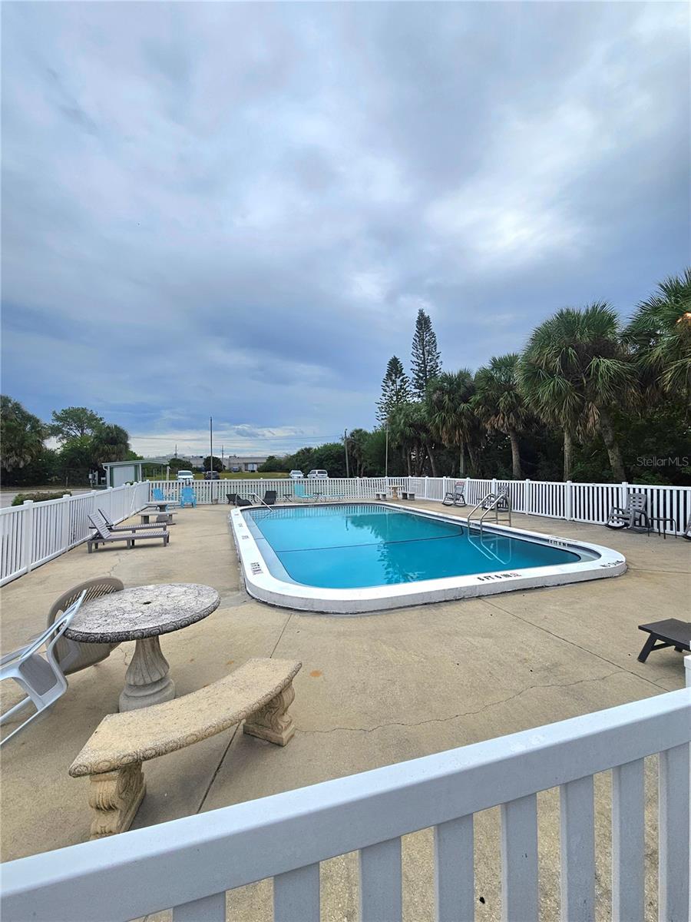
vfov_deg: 106.2
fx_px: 346
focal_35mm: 13
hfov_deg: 89.9
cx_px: 346
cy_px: 461
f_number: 2.2
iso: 50
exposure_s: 1/5000
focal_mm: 2.2
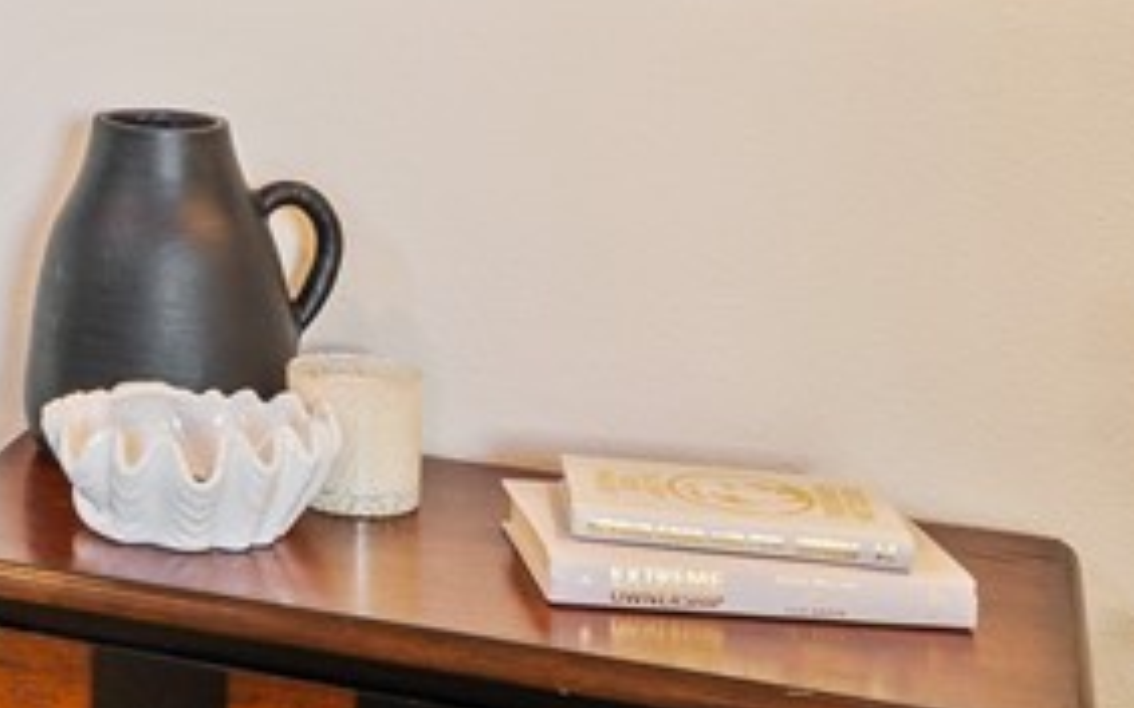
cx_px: -477
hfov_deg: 21.1
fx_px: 2657
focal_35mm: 86
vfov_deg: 14.4
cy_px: -272
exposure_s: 1/4
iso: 400
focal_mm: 14
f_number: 9
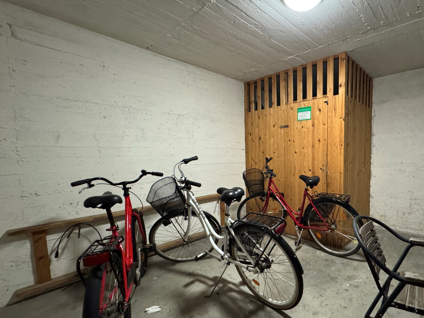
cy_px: 174
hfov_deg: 85.6
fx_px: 220
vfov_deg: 71.4
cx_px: 272
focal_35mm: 18
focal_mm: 2.22
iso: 800
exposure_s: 1/50
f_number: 2.2
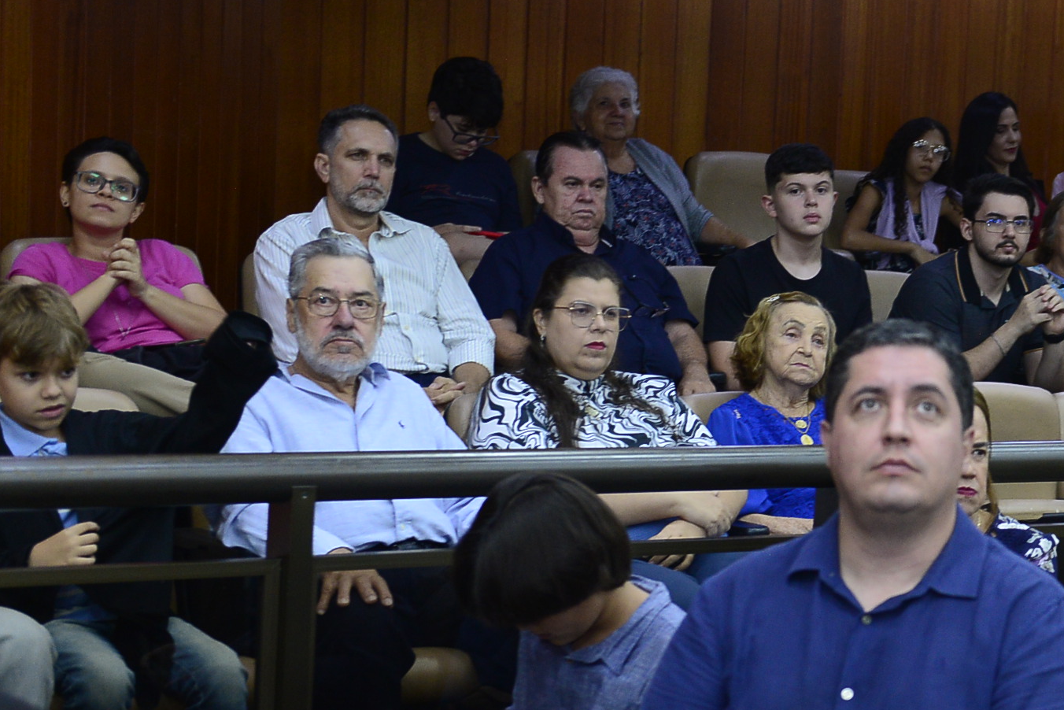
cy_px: 441
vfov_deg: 15.4
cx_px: 1029
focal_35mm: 89
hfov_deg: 22.1
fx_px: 2631
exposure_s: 1/125
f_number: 4.5
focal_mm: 40
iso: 1600
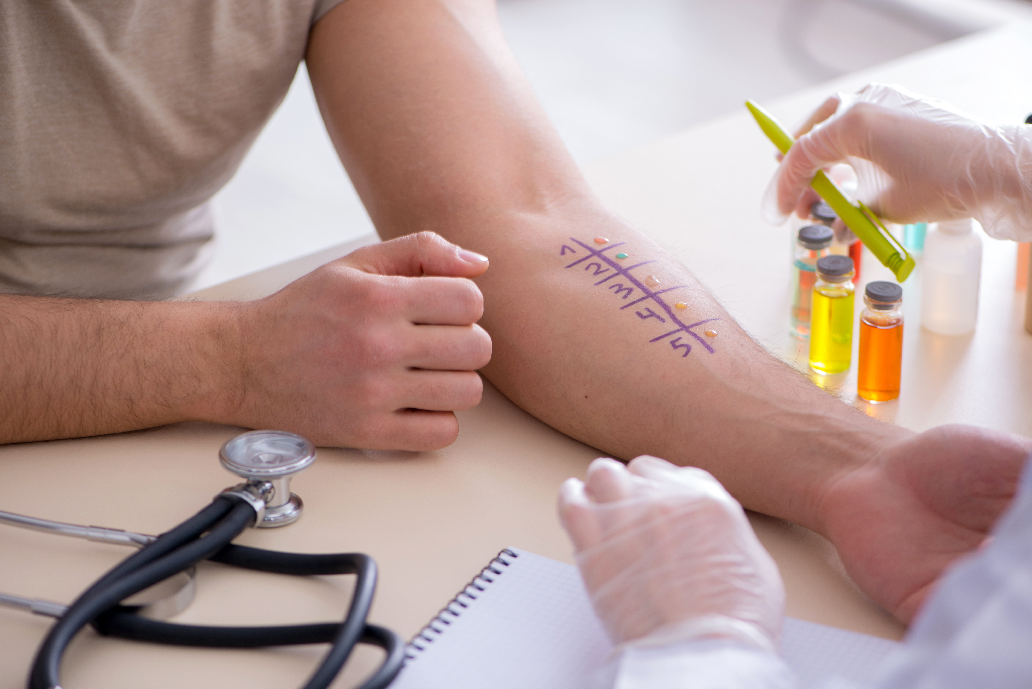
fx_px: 3011
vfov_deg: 13.1
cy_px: 344
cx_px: 516
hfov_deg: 19.4
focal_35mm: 105
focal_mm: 105
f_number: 5
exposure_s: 1/100
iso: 125
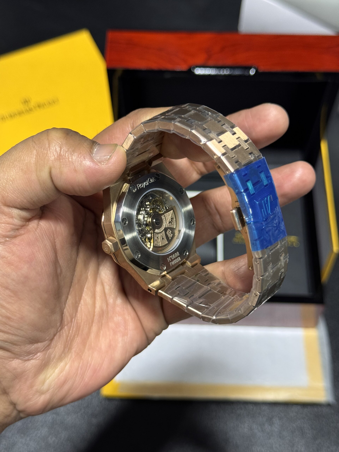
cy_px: 226
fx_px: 627
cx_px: 170
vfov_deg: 39.7
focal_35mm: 48
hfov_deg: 30.3
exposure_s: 1/50
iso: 160
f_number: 1.78
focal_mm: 6.76
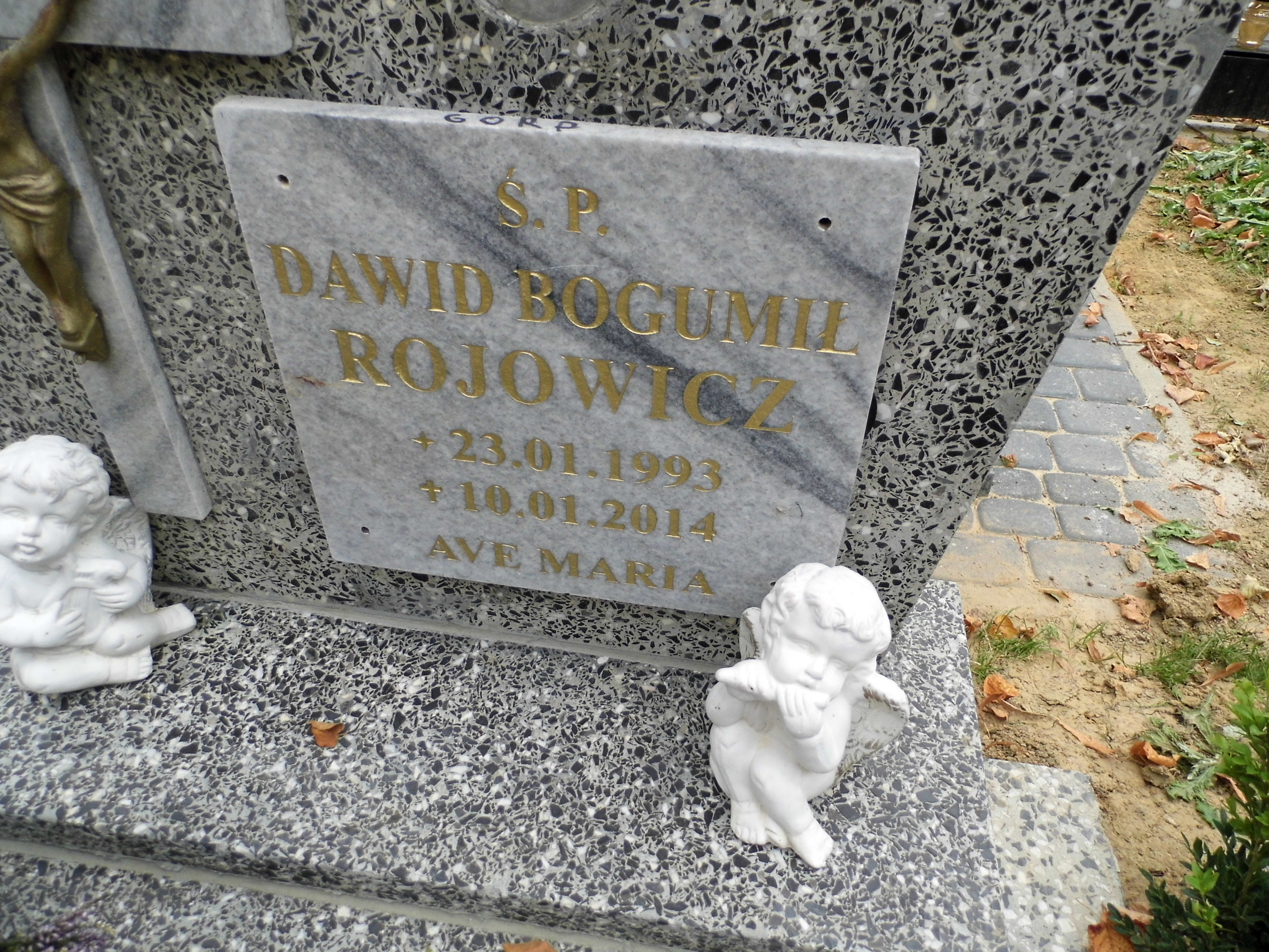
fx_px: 916
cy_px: 476
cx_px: 634
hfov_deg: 69.4
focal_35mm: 25
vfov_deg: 54.9
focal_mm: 4.5
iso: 100
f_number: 3.1
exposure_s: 1/250
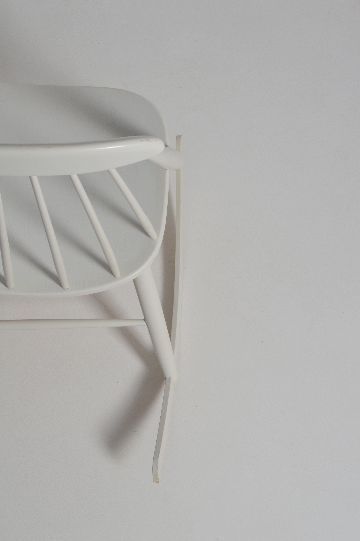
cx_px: 180
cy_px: 270
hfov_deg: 16.2
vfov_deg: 24.2
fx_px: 1262
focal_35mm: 84
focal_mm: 56
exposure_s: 1/125
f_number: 22
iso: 100
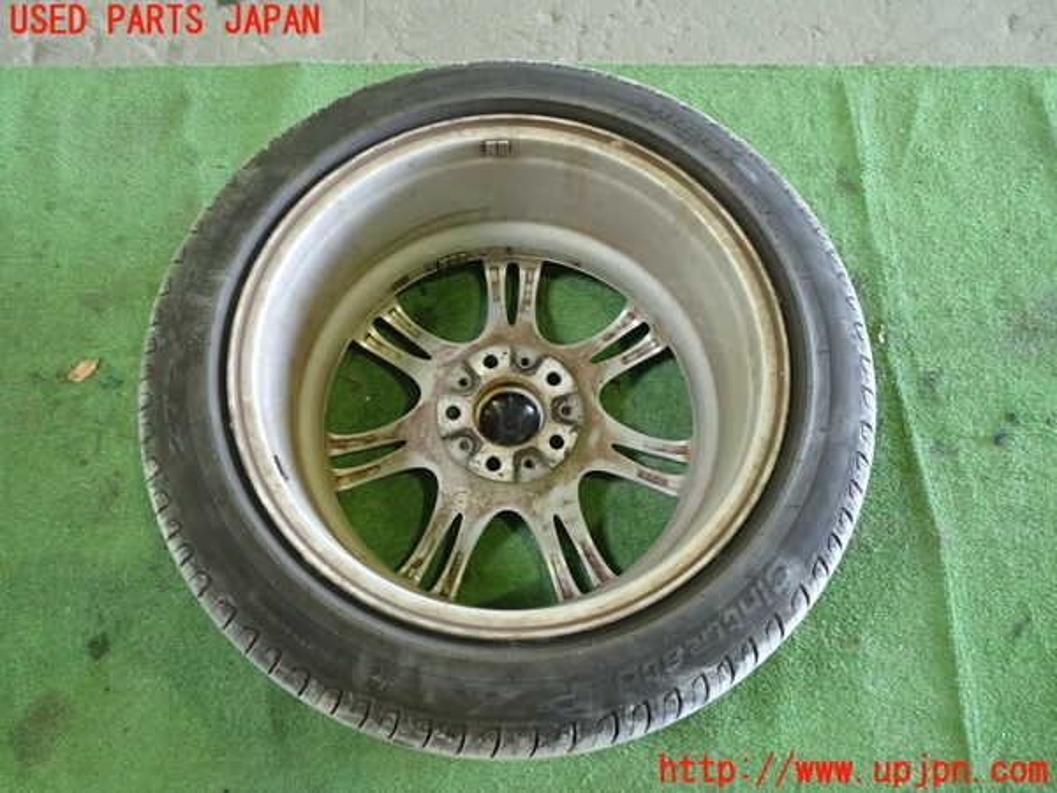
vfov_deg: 46.8
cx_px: 528
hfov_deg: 60.0
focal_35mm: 30
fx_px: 916
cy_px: 396
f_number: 2.3
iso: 500
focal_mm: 5.4
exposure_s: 1/30
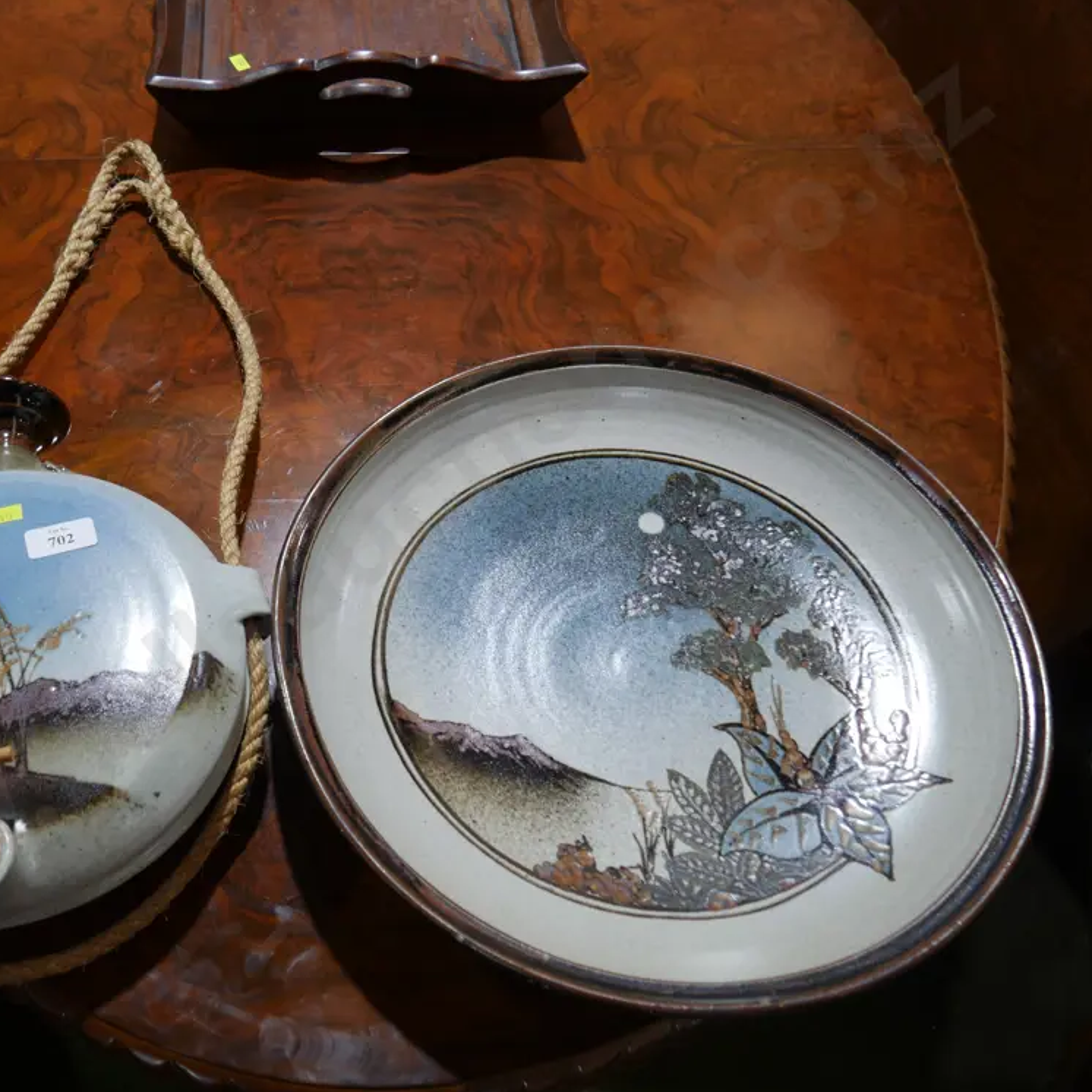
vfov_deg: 48.4
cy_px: 539
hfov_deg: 47.7
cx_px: 375
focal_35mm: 34
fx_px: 1213
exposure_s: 1/60
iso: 250
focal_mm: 14
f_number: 3.5
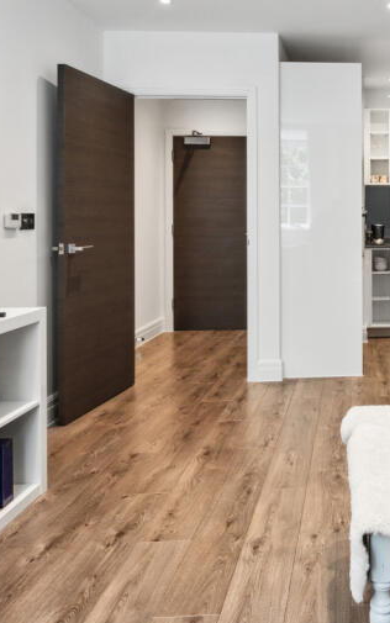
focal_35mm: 31
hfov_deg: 34.4
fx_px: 527
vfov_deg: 60.6
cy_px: 244
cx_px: 441
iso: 400
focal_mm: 10
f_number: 9
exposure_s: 1/10
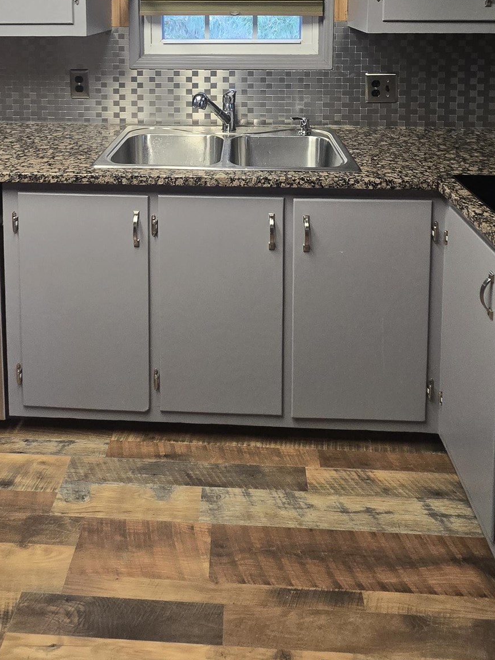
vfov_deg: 55.8
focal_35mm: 26
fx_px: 496
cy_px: 38
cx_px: 218
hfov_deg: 52.9
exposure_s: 1/60
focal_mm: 2.2
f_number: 2.2
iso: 160
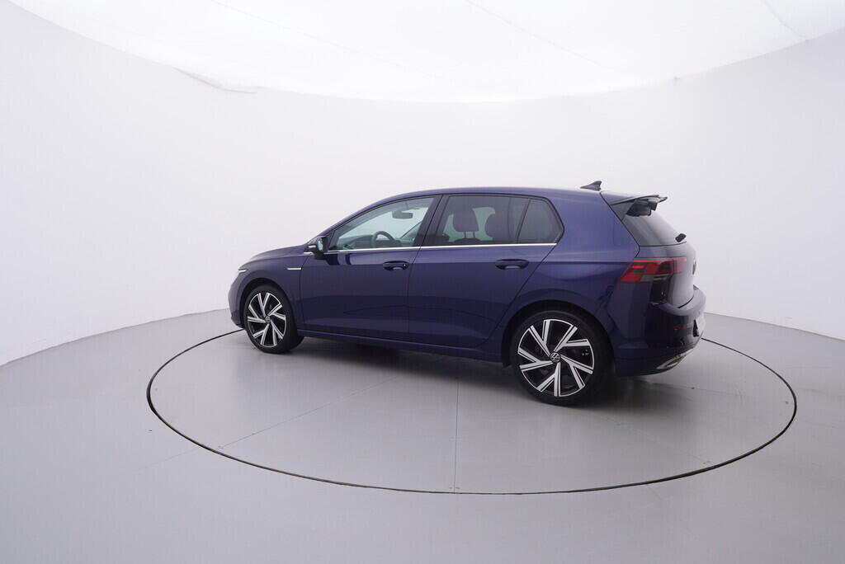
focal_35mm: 22
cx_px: 422
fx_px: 528
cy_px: 282
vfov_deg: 56.2
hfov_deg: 77.3
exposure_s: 1/80
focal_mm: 15
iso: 200
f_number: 5
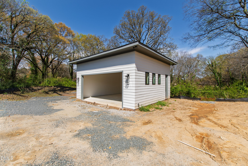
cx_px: 124
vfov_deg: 77.3
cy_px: 83
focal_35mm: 15
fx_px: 103
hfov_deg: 100.4
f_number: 8
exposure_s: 1/200
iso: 100
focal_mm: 10
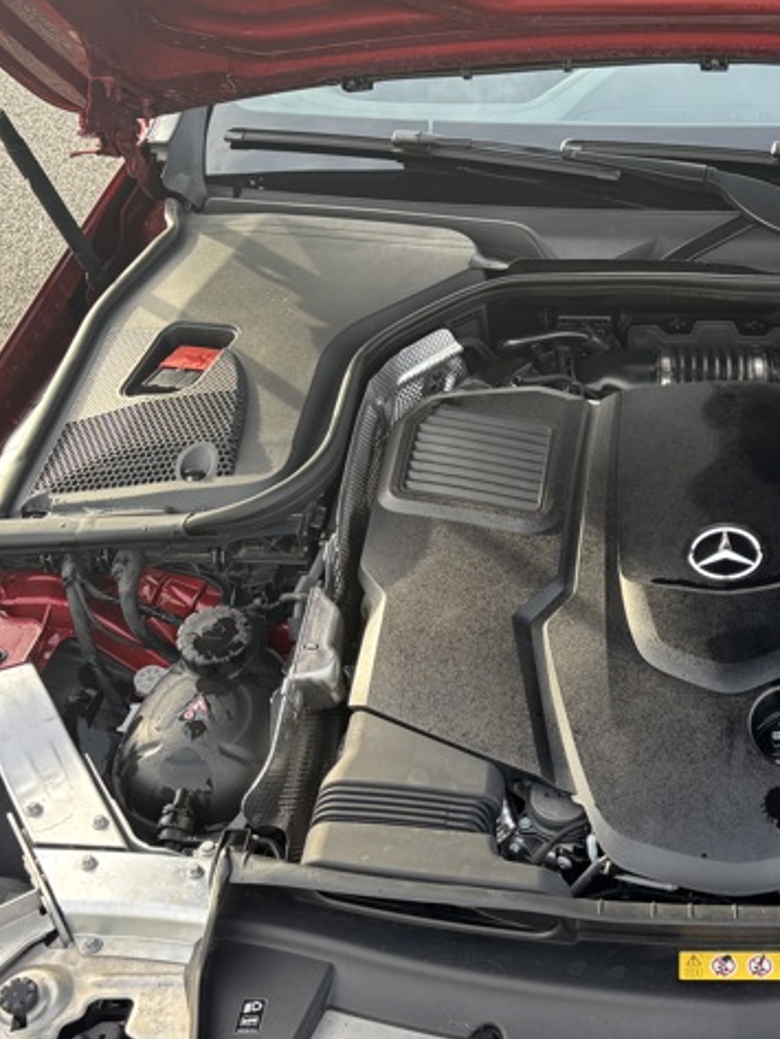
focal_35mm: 44
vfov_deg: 42.9
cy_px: 523
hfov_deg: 31.3
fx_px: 1321
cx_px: 703
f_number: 1.6
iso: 40
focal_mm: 5.96
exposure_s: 1/162
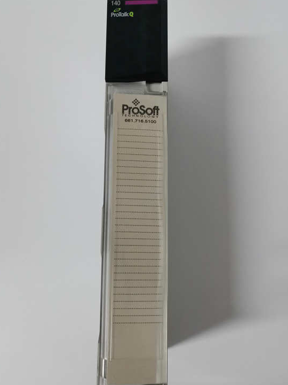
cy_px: 202
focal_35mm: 30
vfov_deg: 59.9
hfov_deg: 46.8
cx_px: 144
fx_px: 333
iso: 200
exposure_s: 1/50
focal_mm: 3.95
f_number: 1.8
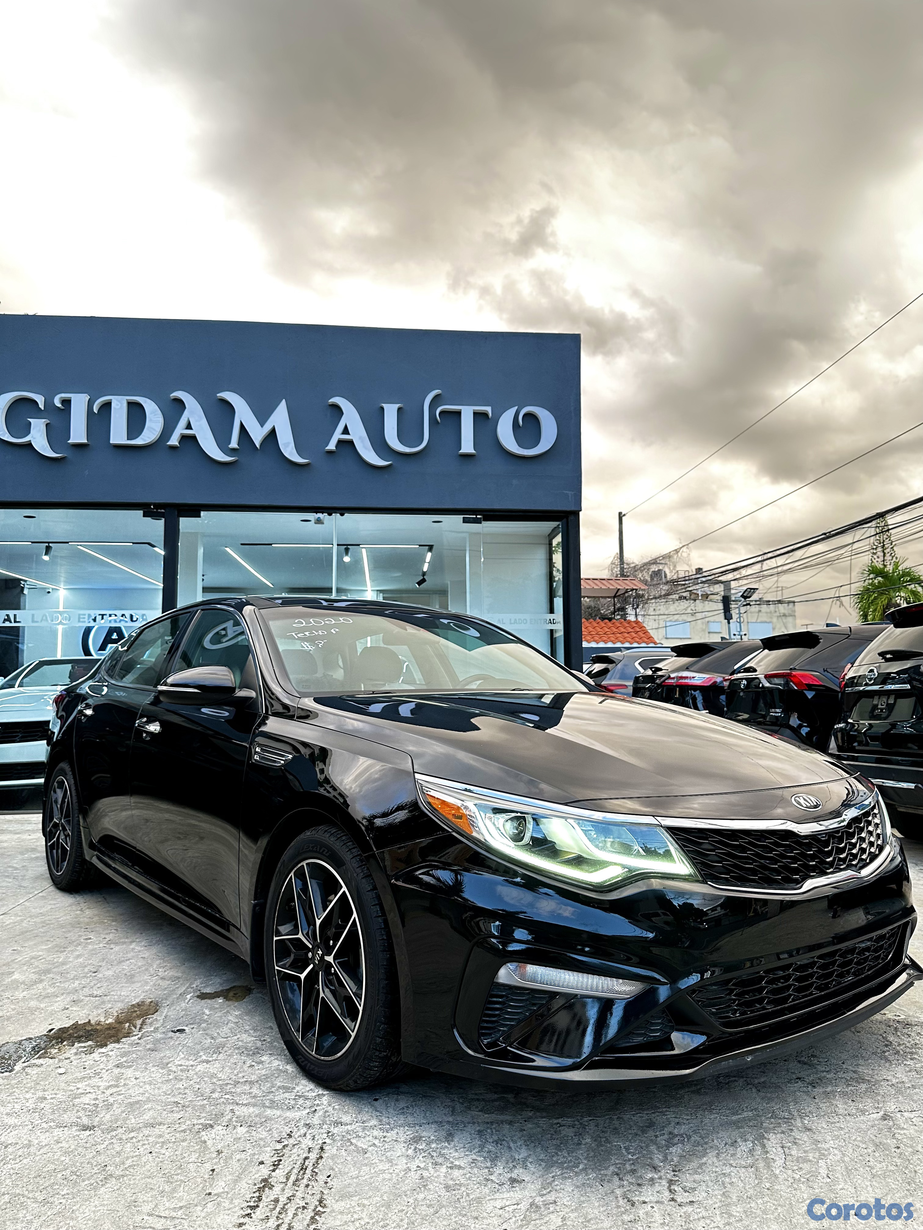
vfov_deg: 71.6
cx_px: 462
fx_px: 853
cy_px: 615
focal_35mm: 24
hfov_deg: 56.8
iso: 200
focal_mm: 6.86
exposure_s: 1/60
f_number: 1.78
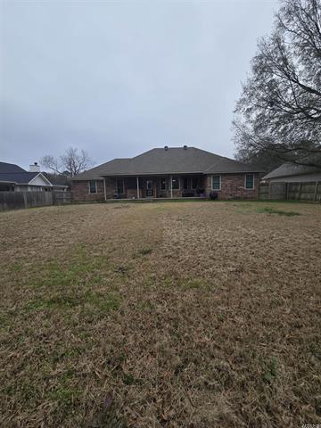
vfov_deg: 106.2
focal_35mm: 13
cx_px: 160
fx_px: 161
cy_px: 214
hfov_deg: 89.9
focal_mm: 2.2
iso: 50
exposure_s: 1/790
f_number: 2.2
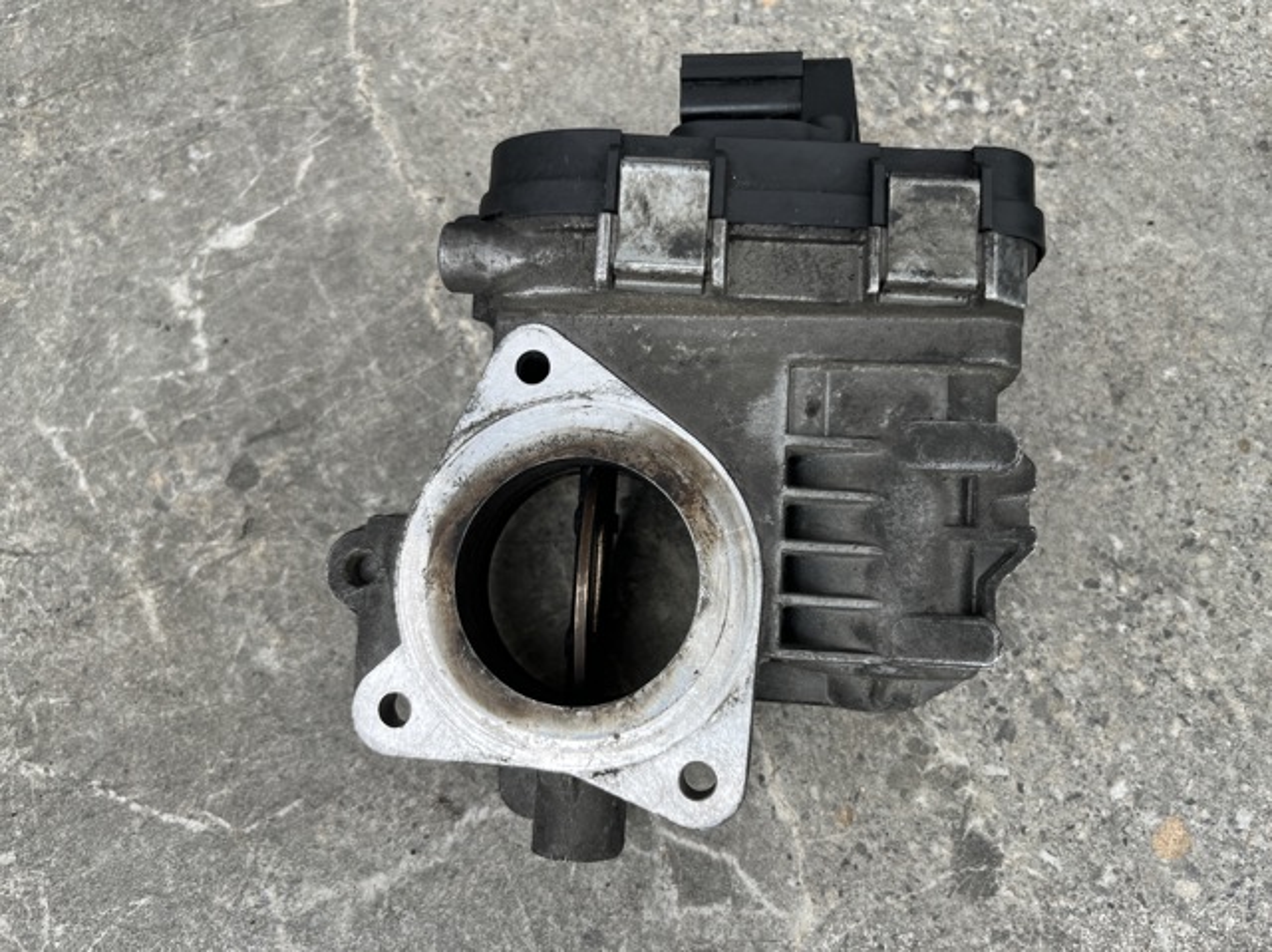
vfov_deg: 53.0
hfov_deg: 67.3
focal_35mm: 26
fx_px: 955
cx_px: 636
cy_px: 476
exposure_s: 1/401
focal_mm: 5.1
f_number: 1.6
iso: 50
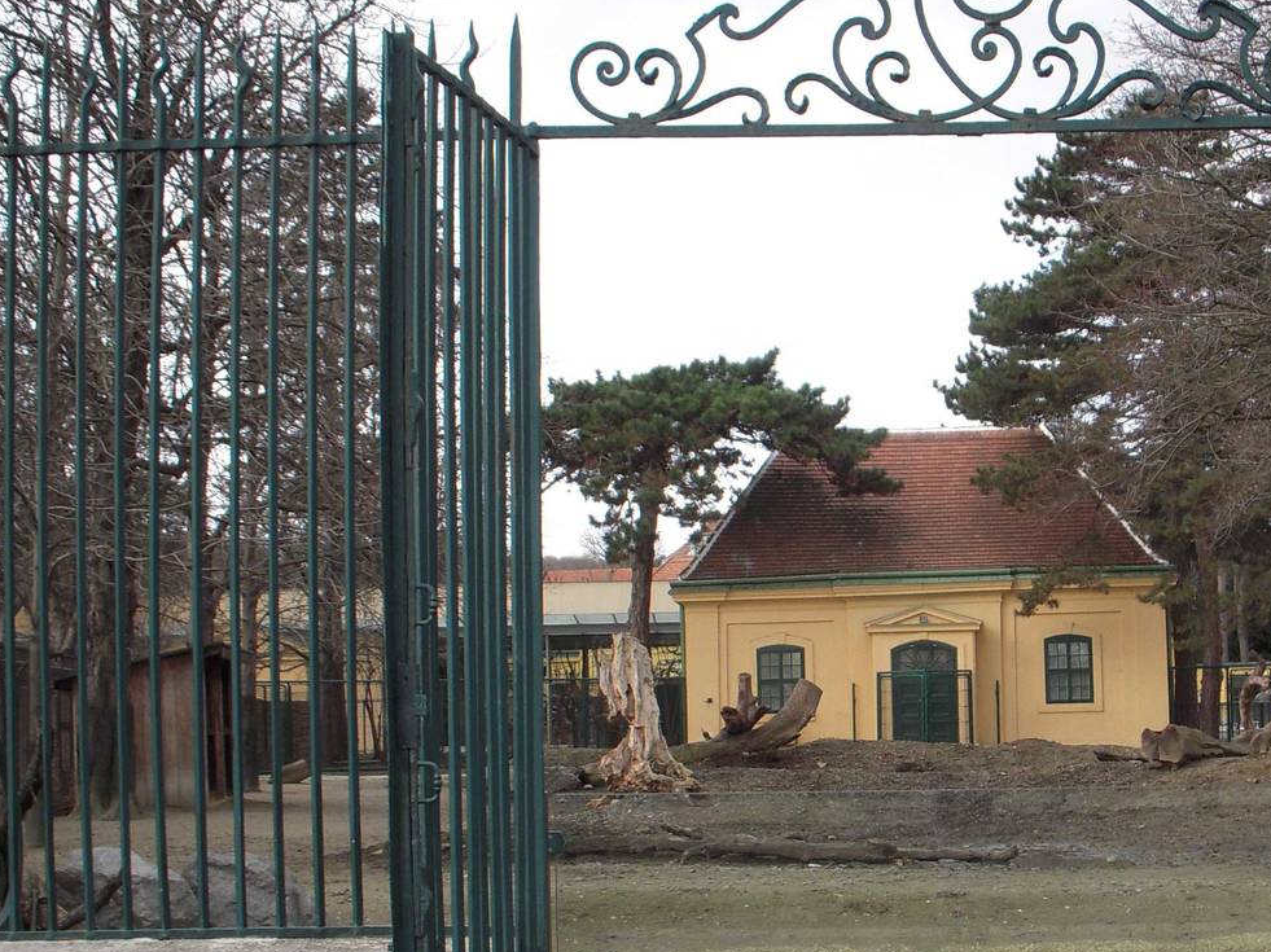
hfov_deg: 30.9
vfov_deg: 23.6
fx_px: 2276
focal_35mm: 62
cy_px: 606
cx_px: 886
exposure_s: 1/160
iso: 100
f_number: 3.3
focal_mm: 6.3
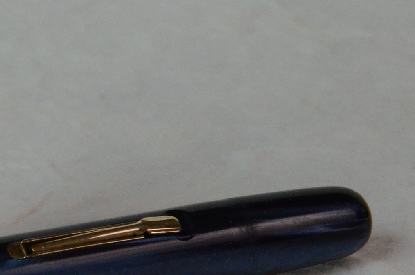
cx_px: -42
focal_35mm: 346
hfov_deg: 5.9
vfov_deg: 4.0
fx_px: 3984
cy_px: 142
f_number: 18
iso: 2500
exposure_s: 1/30
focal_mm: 95
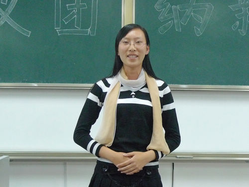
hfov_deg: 30.7
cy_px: 94
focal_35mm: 63
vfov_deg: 23.3
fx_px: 453
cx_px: 124
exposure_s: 1/60
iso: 800
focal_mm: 9.3
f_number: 2.5
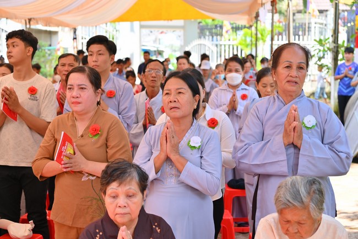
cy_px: 120
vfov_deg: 21.9
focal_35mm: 62
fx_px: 616
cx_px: 179
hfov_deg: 32.4
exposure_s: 1/100
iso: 100
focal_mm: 62
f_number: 5
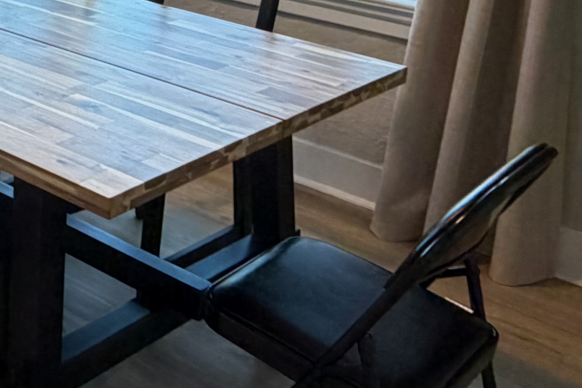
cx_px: -87
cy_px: -28
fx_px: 1002
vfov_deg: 20.9
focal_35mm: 62
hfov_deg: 28.8
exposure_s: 1/120
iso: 320
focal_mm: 2.22
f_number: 2.2
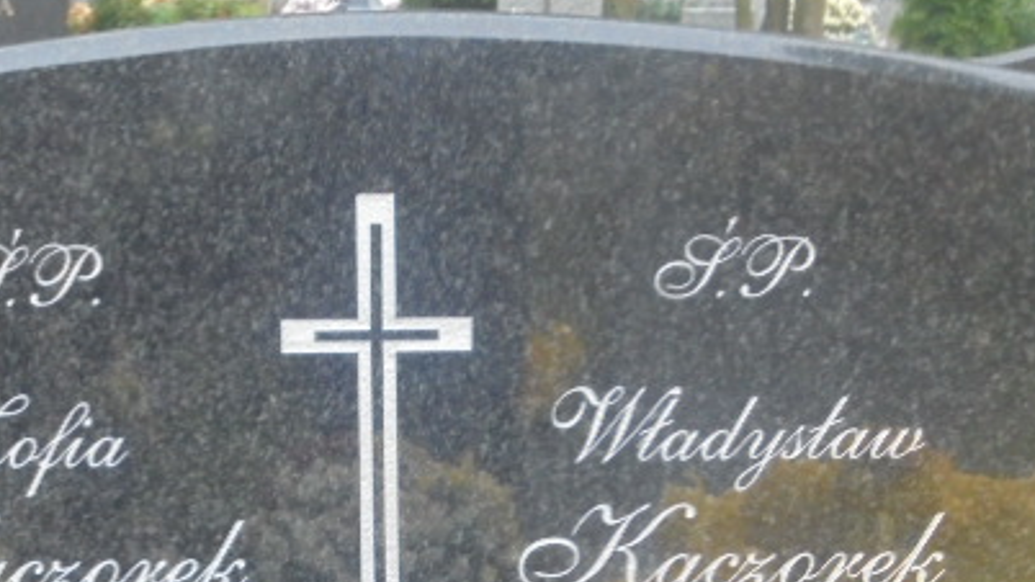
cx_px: 368
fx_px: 3046
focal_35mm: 111
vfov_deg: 10.8
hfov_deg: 19.2
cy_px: 579
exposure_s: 1/20
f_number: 5.6
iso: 400
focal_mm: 11.5
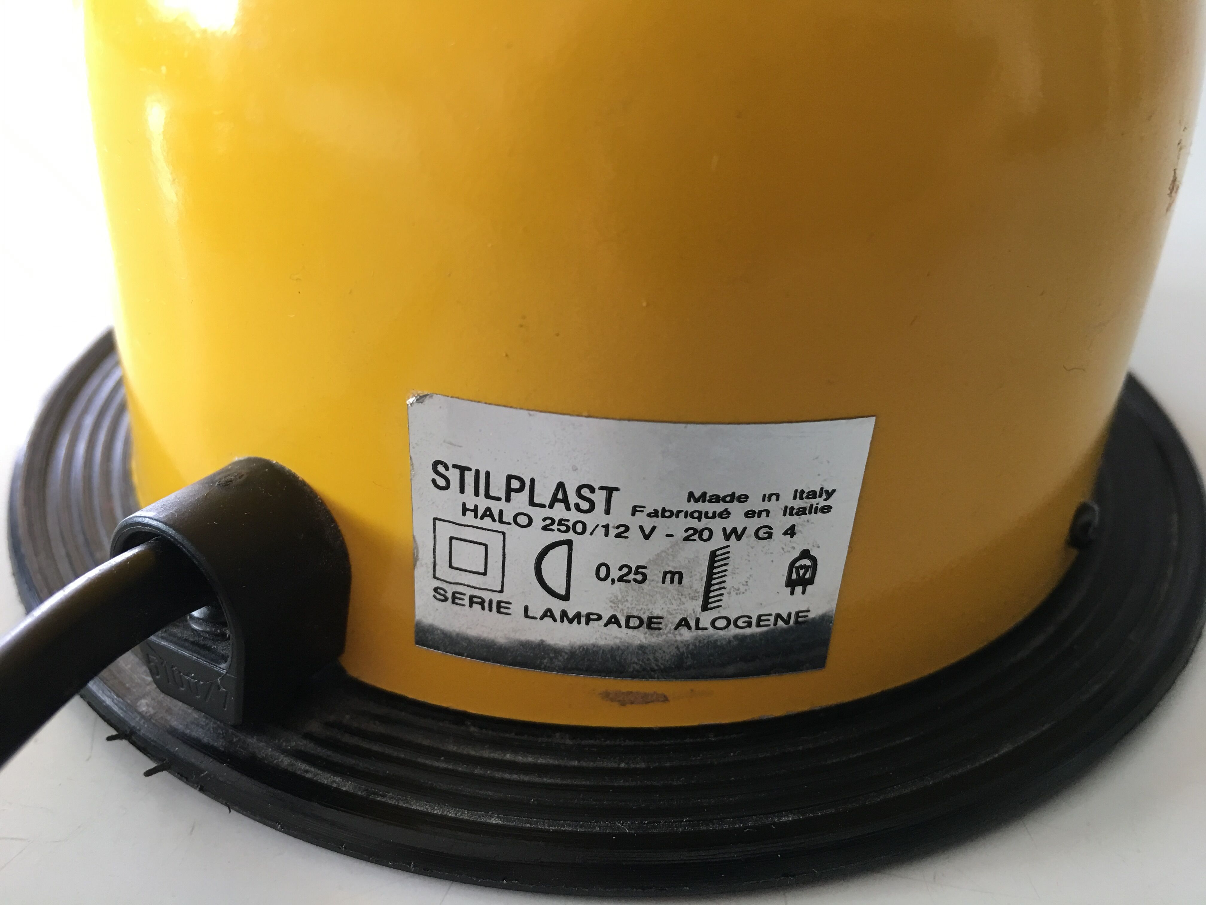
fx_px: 1010
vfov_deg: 48.2
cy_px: 452
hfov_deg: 61.7
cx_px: 603
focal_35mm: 29
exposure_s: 1/33
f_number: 2.2
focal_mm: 4.15
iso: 50
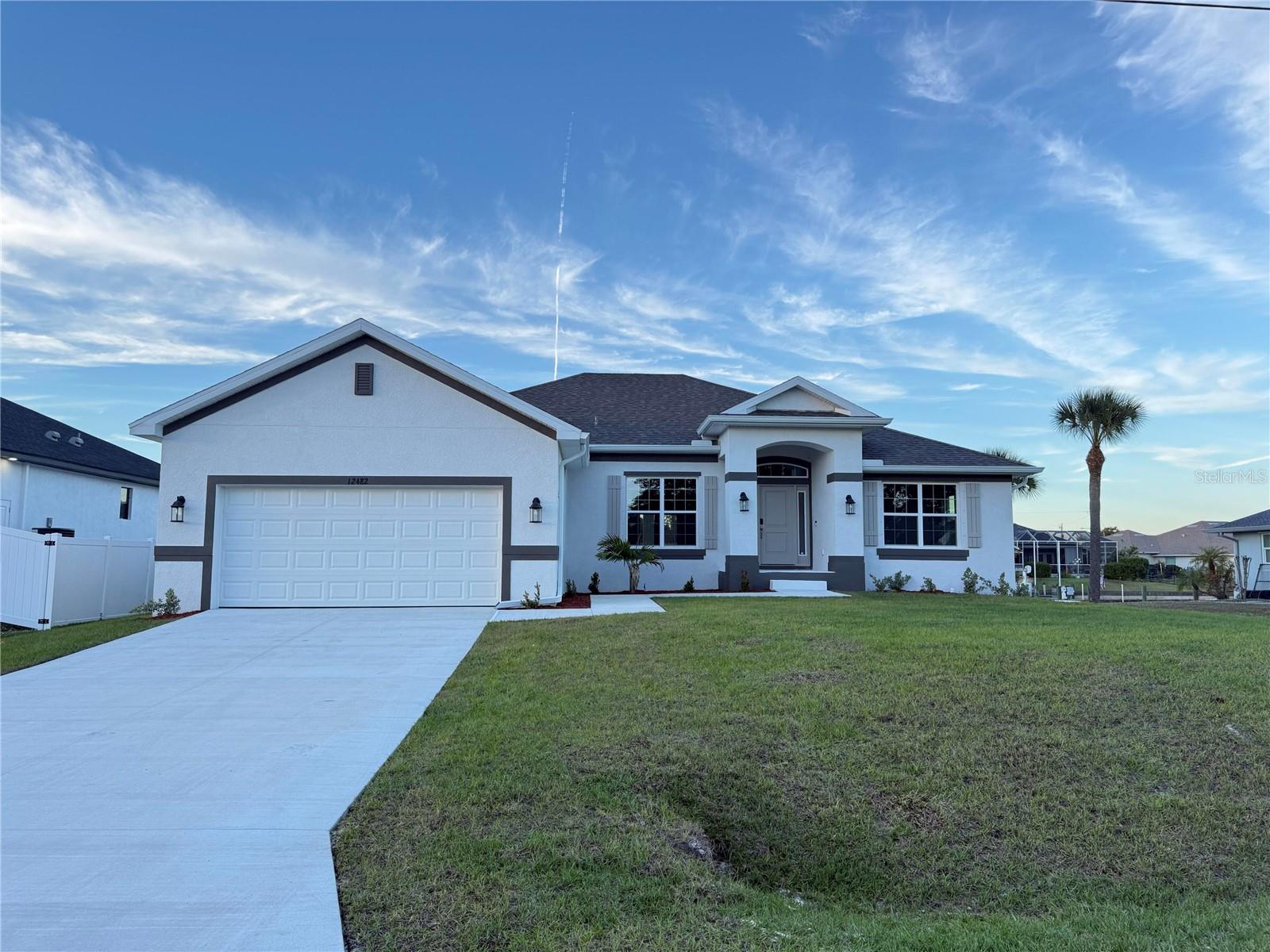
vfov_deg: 56.8
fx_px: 881
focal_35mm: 24
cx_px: 635
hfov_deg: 71.6
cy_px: 476
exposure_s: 1/643
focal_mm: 6.76
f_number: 1.78
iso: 100
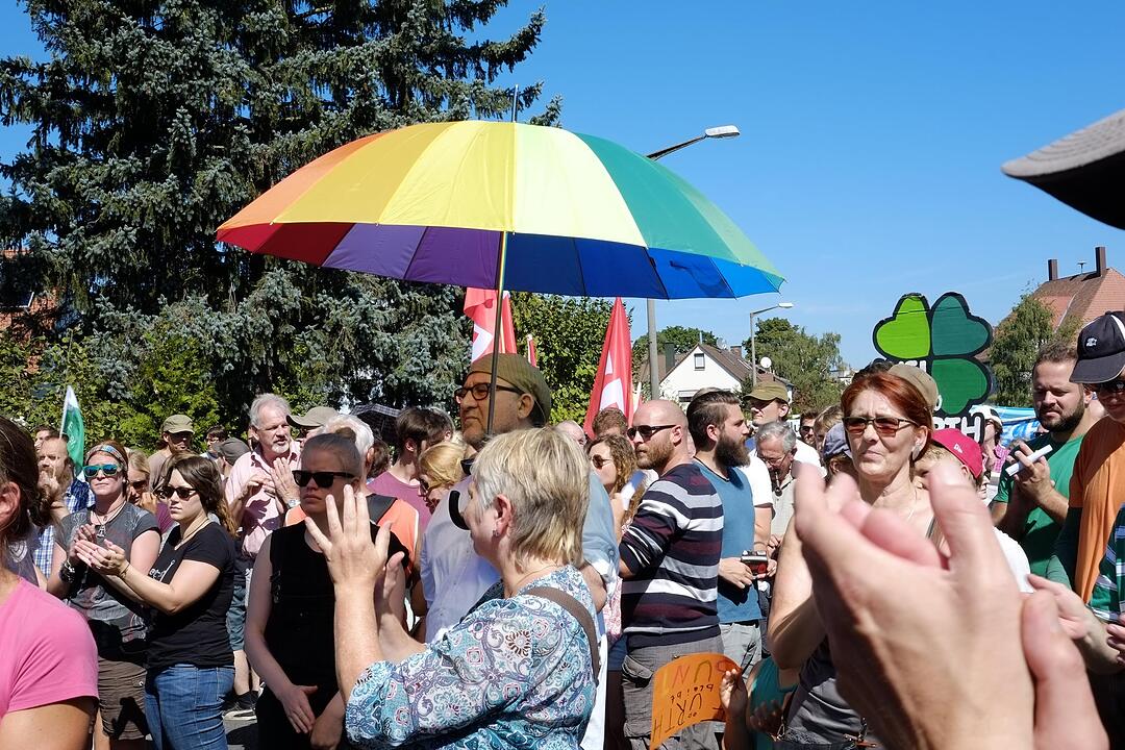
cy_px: 375
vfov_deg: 32.6
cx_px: 562
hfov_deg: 47.4
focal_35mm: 41
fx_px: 1281
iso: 200
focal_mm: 27
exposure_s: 1/105
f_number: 14
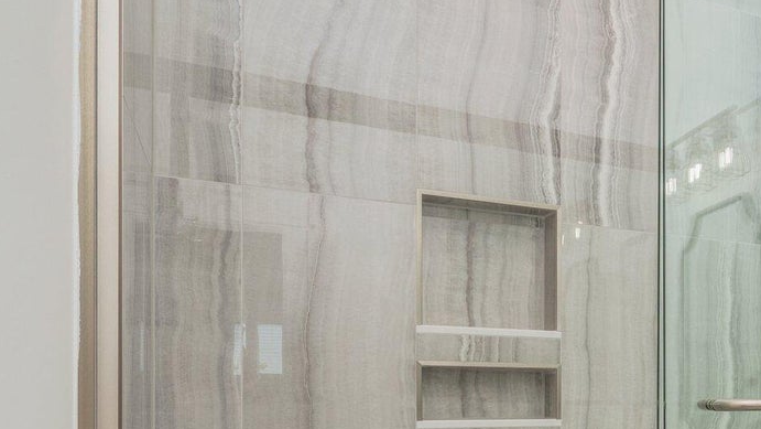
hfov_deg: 39.4
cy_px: 400
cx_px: 840
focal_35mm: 42
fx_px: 848
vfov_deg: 27.2
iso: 100
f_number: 9
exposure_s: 1/40
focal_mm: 18
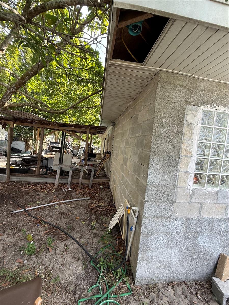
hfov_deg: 85.7
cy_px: 152
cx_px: 114
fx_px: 123
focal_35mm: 14
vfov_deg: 102.1
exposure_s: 1/99
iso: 50
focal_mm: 2.22
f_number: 2.2
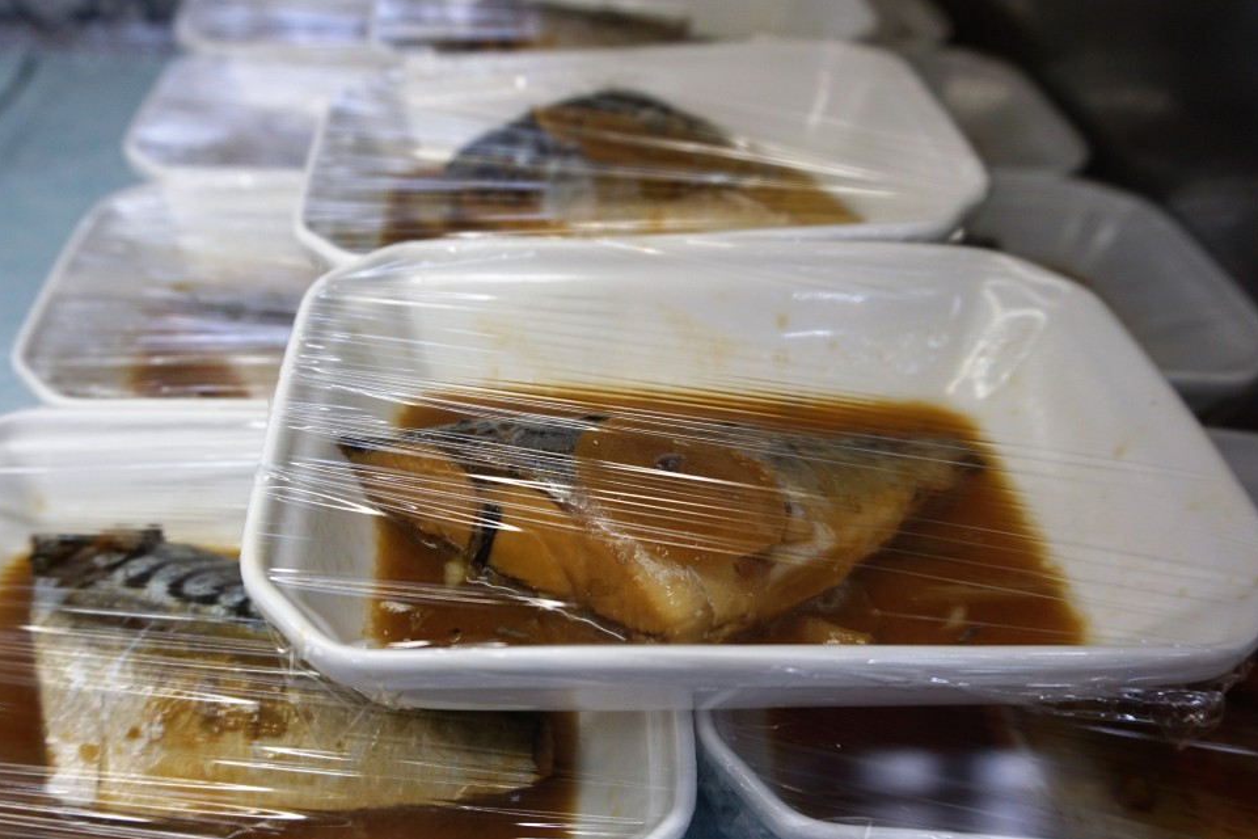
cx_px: 550
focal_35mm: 30
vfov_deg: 43.4
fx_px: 1048
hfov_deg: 61.7
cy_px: 502
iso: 200
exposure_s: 1/60
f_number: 4
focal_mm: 16
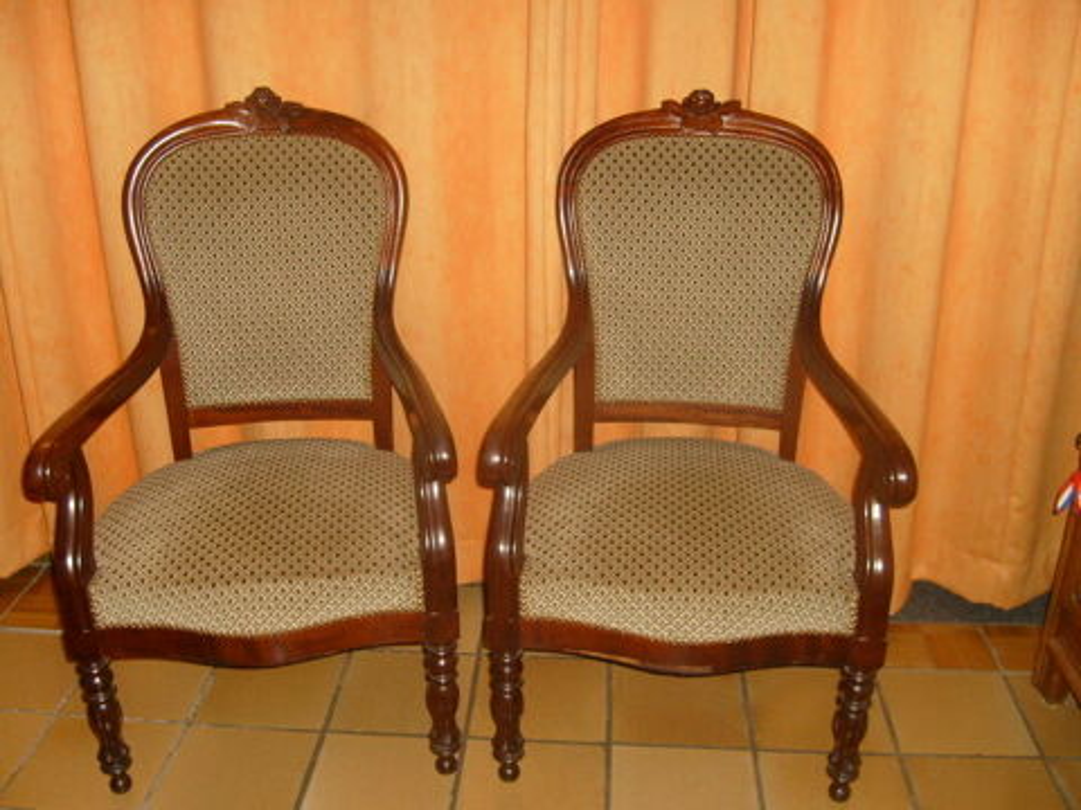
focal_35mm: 35
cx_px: 540
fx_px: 1093
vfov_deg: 40.7
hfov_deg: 52.6
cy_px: 405
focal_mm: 5.8
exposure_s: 1/45
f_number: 2.8
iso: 100
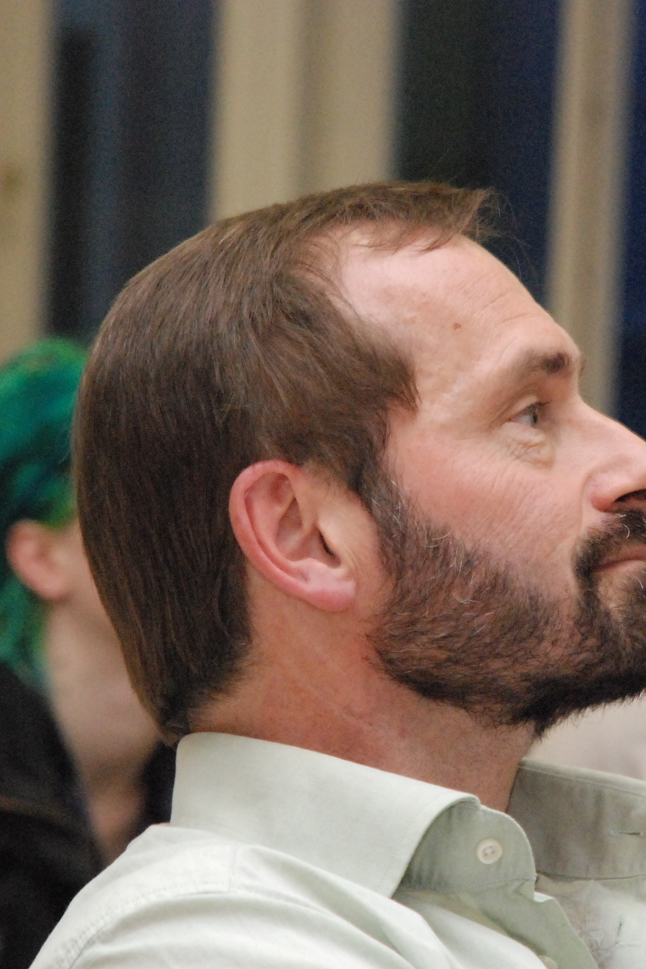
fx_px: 8148
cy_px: 484
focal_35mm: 303
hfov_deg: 4.5
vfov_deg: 6.8
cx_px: 449
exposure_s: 1/60
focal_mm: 135
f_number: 10
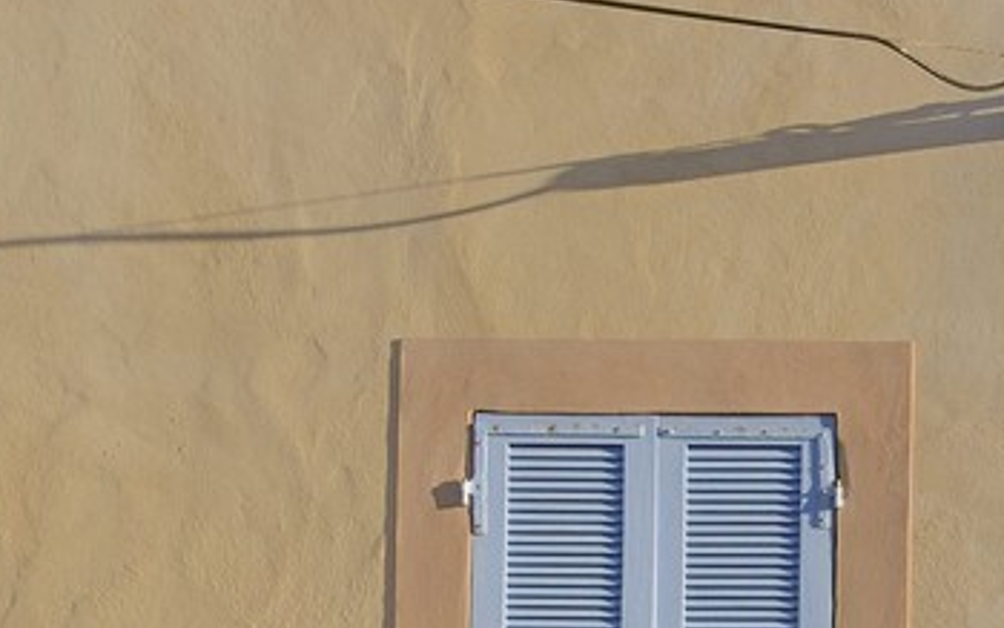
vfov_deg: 4.8
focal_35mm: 270
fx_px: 7390
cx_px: 2209
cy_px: 1239
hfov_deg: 7.4
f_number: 10
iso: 200
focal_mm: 58
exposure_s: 1/160
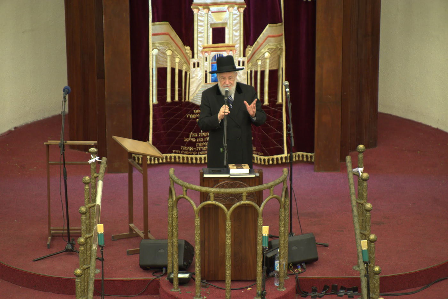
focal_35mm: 202
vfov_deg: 6.8
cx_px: 224
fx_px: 2514
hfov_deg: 10.2
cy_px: 150
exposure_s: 1/30
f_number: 2.8
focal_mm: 135
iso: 800
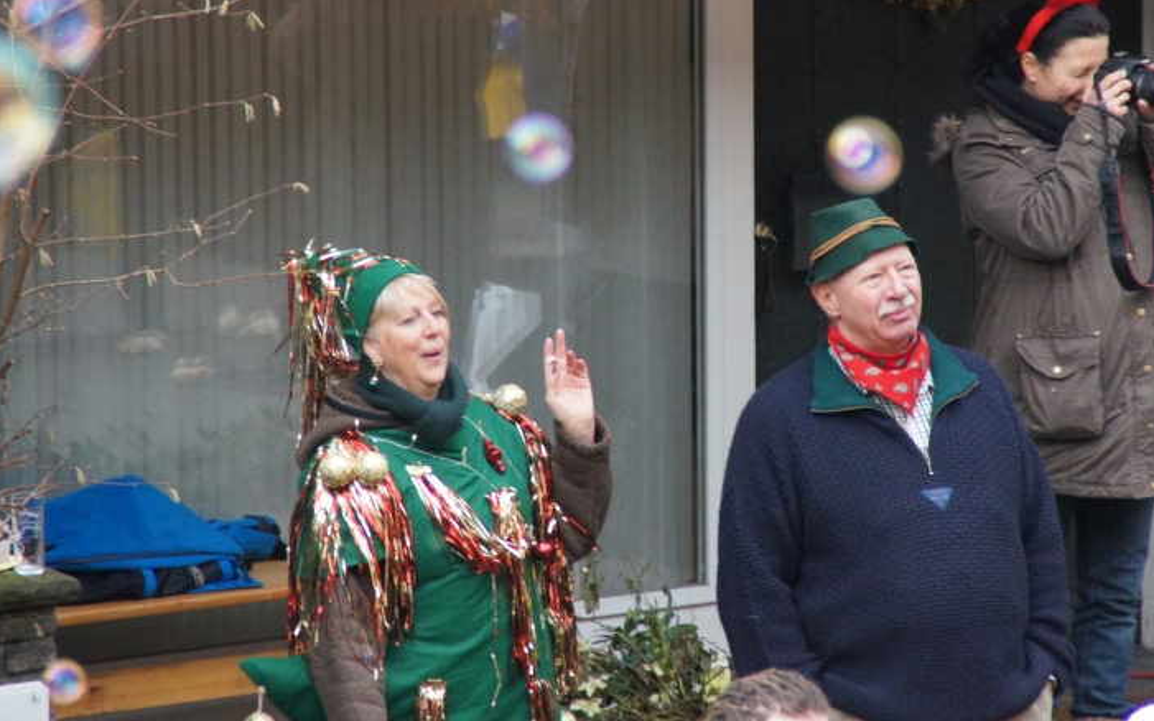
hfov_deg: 5.4
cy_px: 305
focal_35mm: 392
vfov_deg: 3.4
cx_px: 700
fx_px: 12328
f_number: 6.3
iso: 1600
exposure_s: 1/100
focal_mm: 200
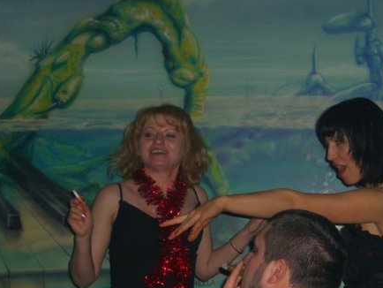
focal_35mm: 94
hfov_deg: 20.8
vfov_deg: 15.7
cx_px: 261
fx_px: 1041
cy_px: 197
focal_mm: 14.2
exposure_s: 1/60
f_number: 4
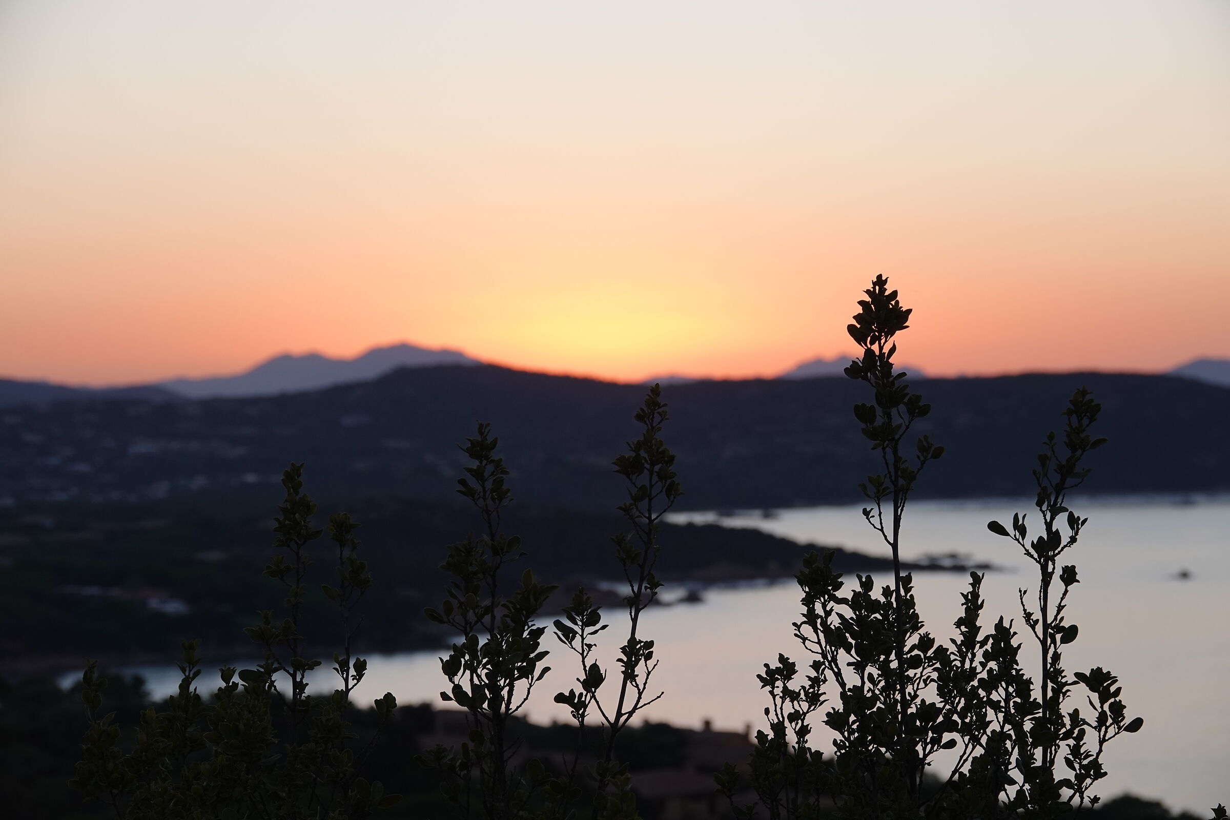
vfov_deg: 12.8
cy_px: 410
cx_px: 615
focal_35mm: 107
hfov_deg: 19.1
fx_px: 3656
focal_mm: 39.42
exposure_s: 1/125
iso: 100
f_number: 4
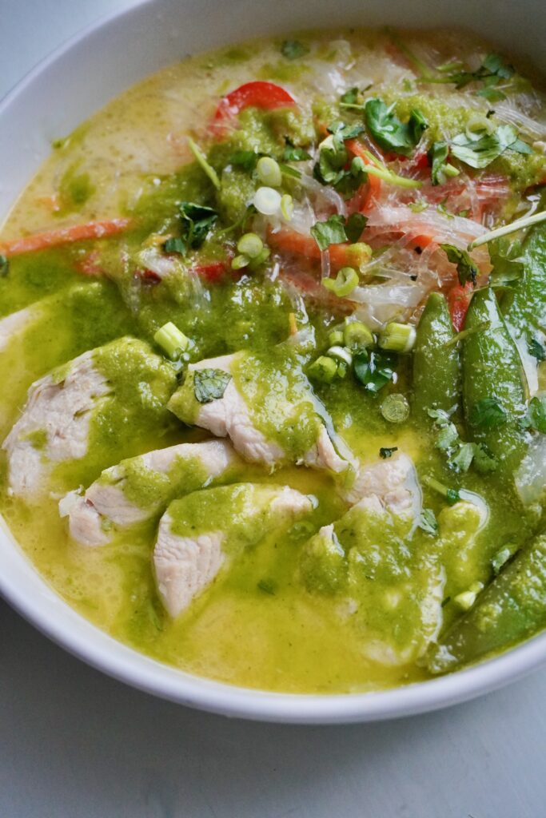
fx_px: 1092
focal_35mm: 48
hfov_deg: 28.1
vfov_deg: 41.1
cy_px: 409
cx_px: 273
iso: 2500
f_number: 5.6
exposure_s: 1/200
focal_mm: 32
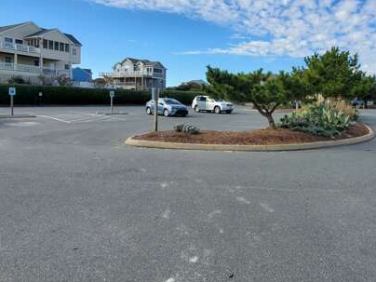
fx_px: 239
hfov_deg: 75.1
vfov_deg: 60.0
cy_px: 100
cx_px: 235
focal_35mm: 22
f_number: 2.2
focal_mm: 1.8
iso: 50
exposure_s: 1/1027
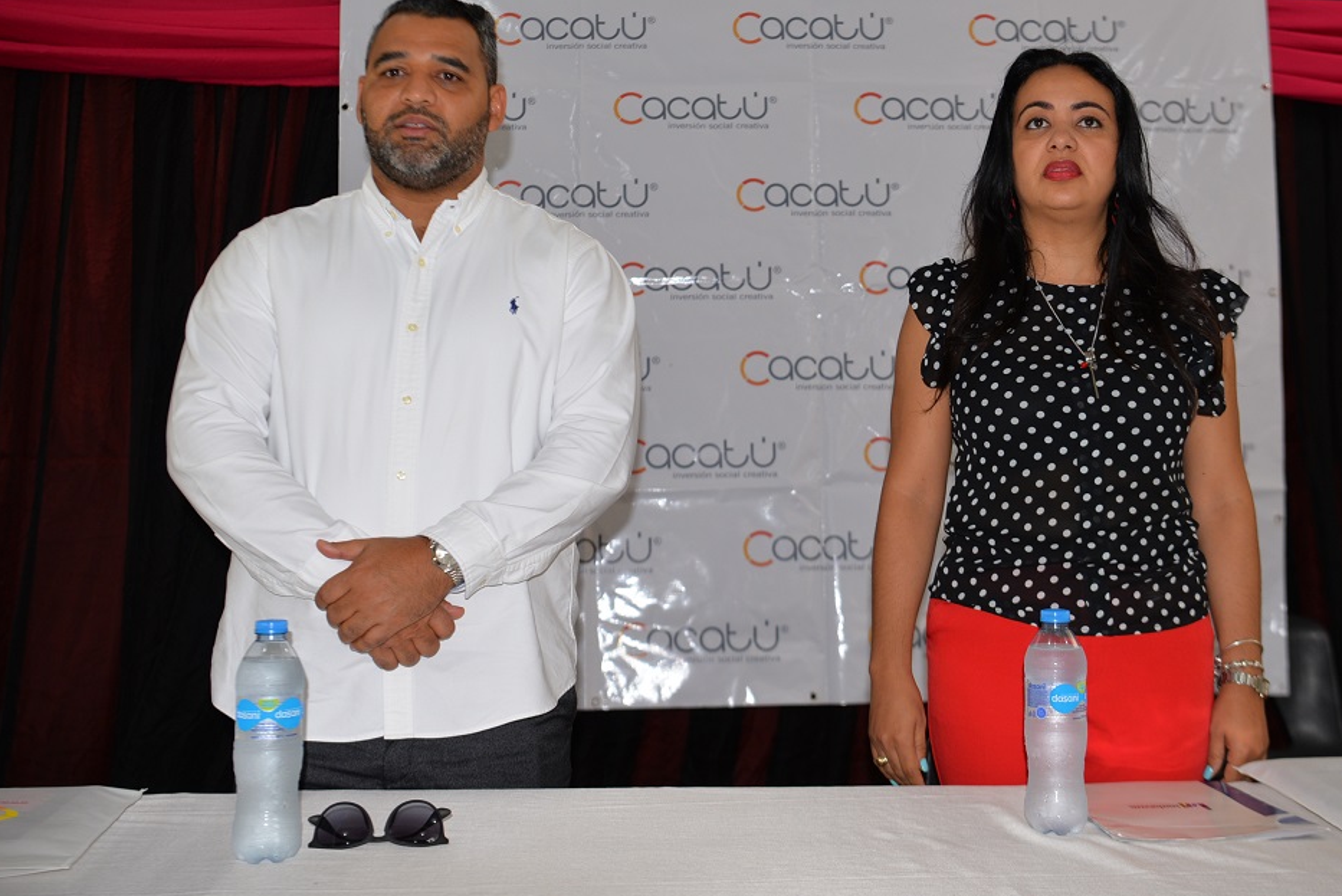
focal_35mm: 54
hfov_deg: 36.8
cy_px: 343
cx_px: 777
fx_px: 2014
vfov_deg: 25.0
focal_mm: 42
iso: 400
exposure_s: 1/60
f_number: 4
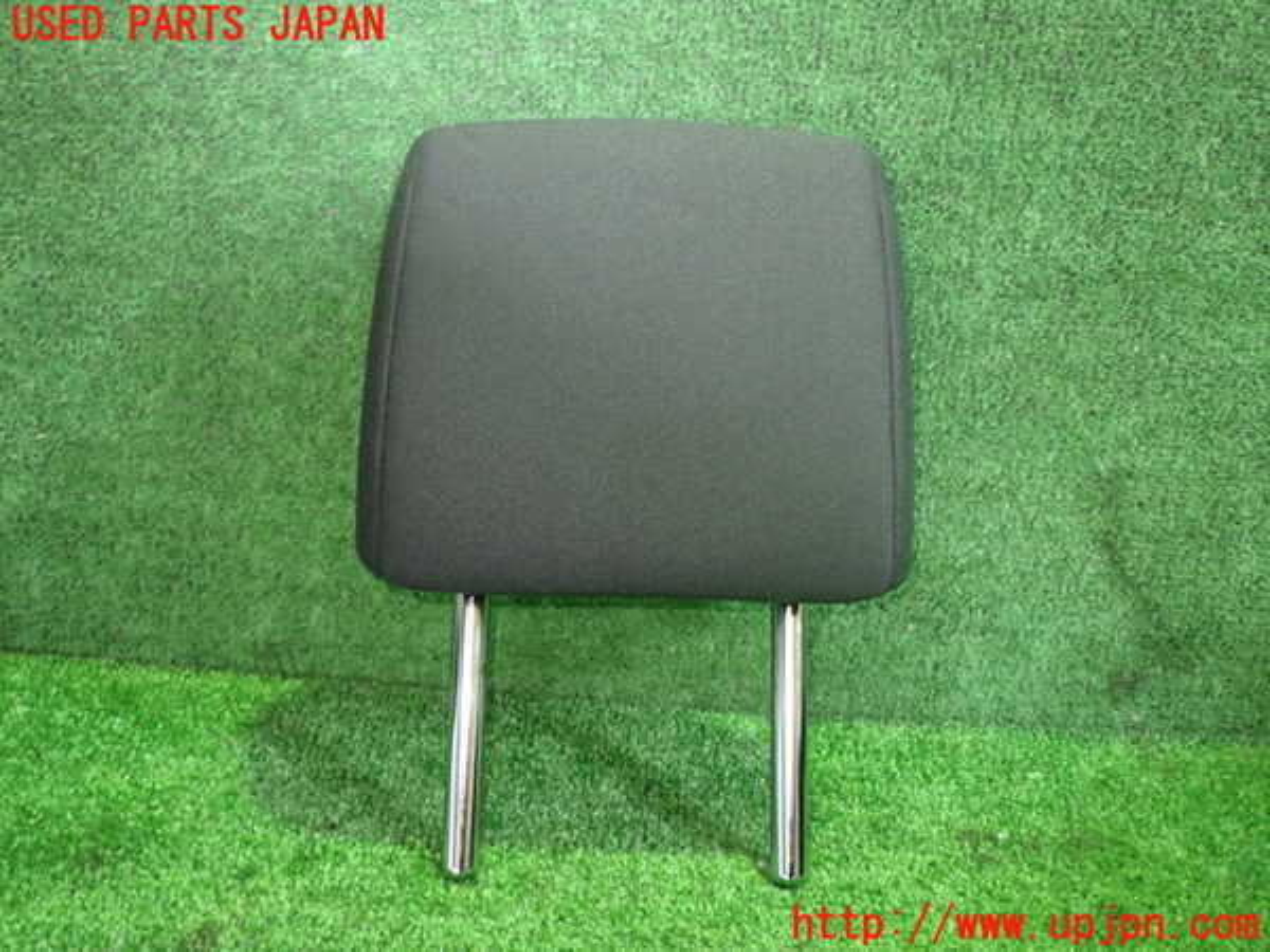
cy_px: 476
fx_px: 1394
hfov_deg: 49.0
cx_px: 635
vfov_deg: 37.7
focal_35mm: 38
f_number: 2.7
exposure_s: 1/20
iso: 800
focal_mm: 6.83
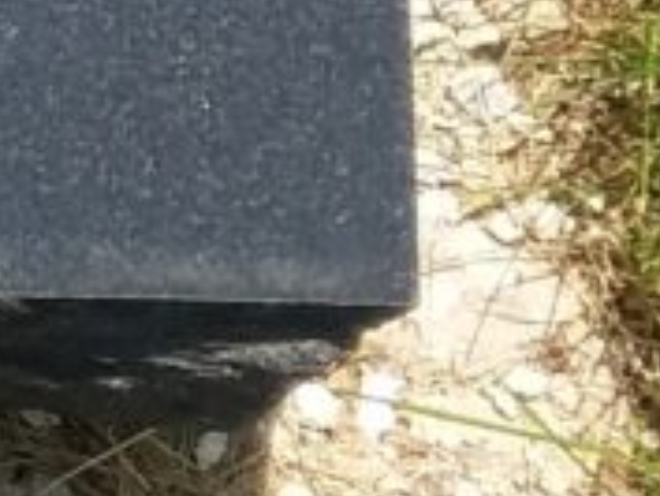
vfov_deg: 8.7
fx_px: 3205
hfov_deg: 9.9
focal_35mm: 168
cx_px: -1085
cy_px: -183
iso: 40
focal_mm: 2.47
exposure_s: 1/891
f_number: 1.9
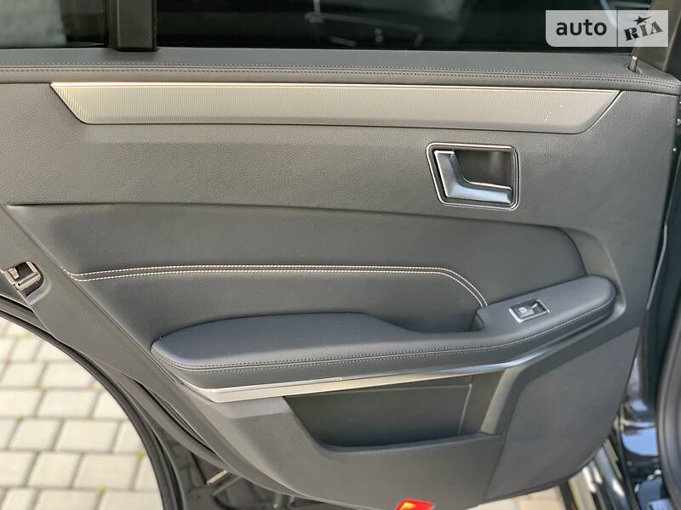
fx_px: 1023
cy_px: 255
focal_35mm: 52
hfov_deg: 36.8
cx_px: 340
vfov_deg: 28.0
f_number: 2.4
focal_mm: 6
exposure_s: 1/84
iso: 125
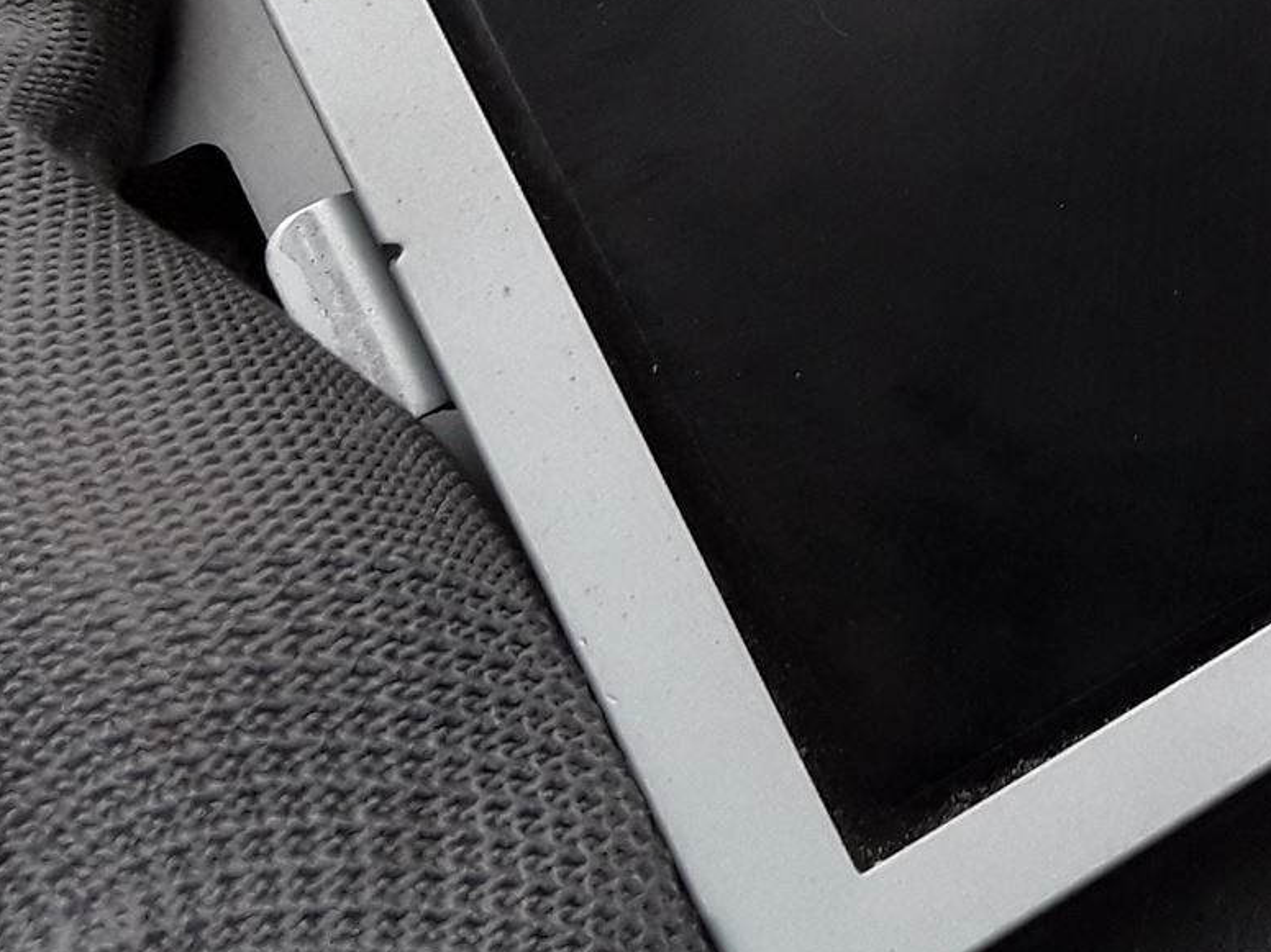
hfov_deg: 24.4
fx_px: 2717
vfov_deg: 18.5
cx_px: 1435
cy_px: -287
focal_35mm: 74
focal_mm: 2.91
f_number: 1.9
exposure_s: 1/100
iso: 64
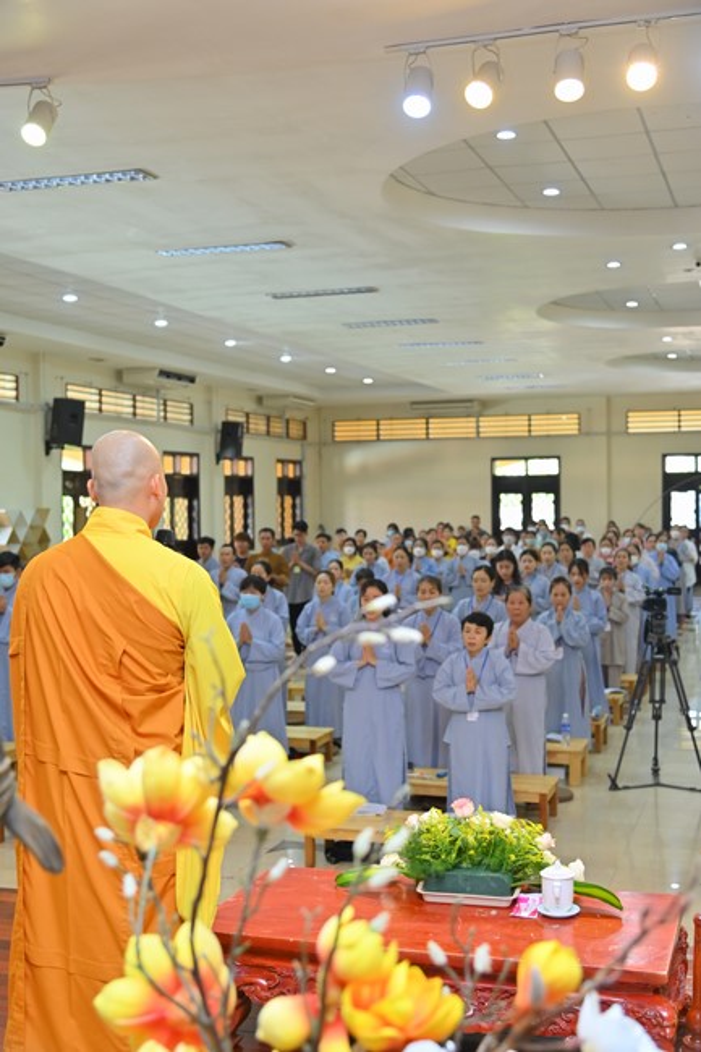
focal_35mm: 44
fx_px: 1286
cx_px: 350
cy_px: 526
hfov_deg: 30.5
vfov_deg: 44.5
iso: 1250
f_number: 4.5
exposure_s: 1/125
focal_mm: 44
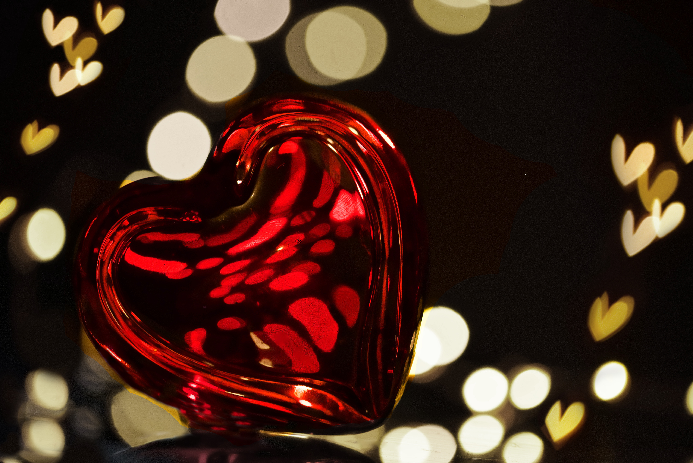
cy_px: 232
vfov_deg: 13.1
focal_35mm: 105
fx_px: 2022
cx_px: 346
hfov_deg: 19.4
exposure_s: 1/60
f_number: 4
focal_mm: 105
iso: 800
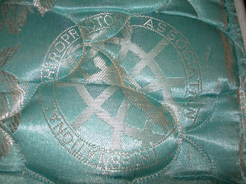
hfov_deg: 49.0
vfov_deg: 37.7
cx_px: 123
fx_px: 270
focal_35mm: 38
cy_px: 92
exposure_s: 1/60.1
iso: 50
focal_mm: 7.8
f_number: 2.8
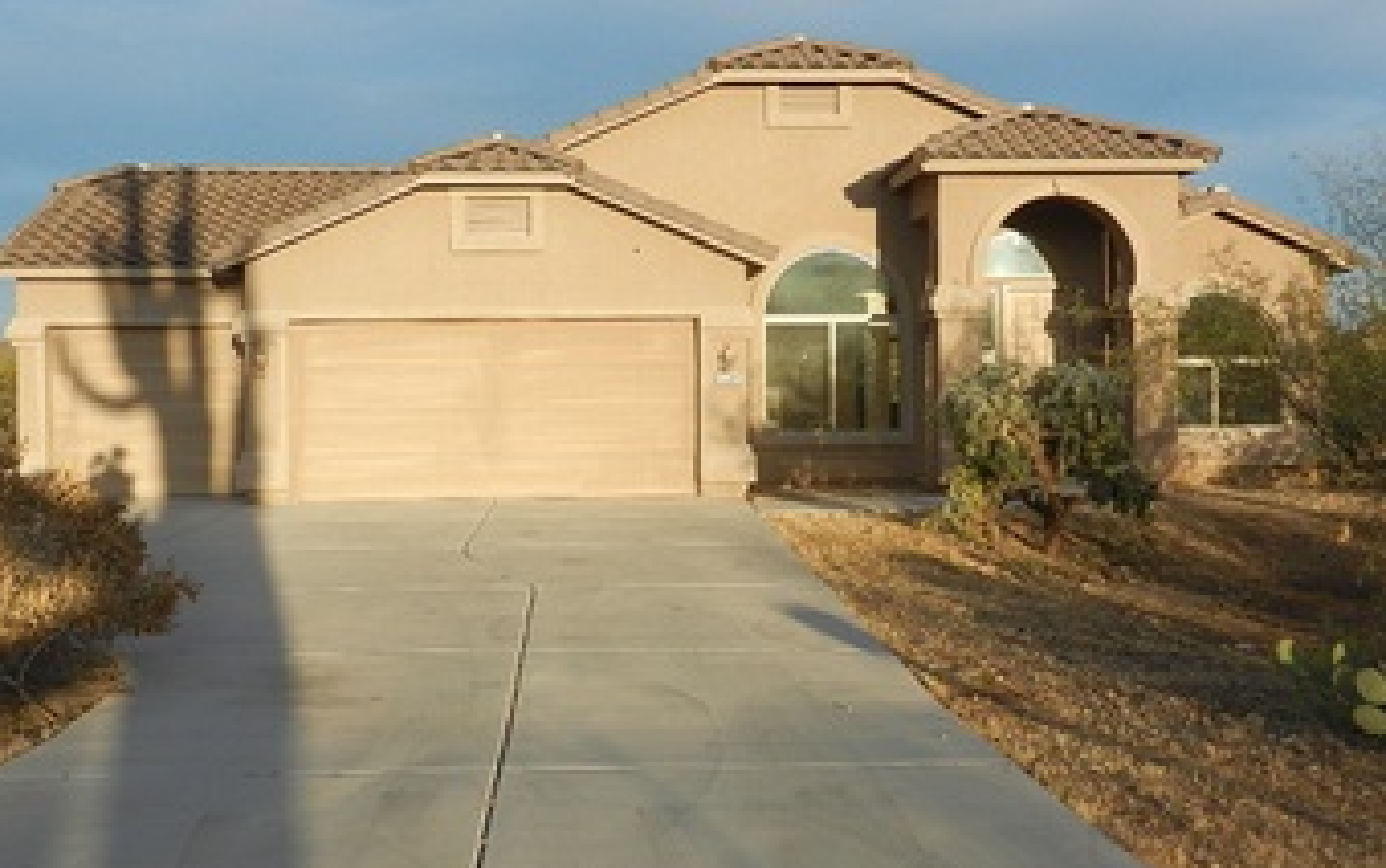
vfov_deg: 31.3
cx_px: 685
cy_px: 383
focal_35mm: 41
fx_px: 1550
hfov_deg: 48.2
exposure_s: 1/800
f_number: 4
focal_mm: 6.9
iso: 160
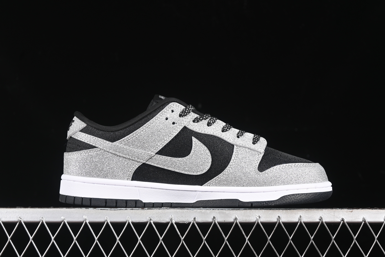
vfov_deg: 18.2
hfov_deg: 27.0
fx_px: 802
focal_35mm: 75
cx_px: 192
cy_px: 128
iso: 160
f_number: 6.3
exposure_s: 1/60
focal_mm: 50
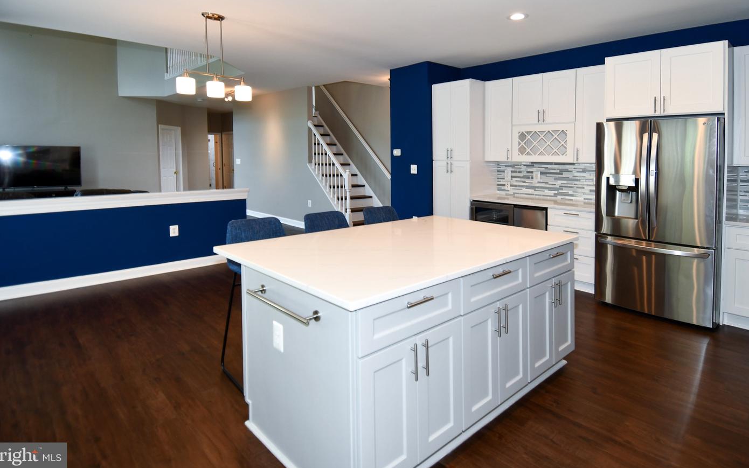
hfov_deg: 88.0
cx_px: 371
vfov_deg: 62.1
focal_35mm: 19
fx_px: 388
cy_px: 212
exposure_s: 1/60
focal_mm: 12
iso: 320
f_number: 4
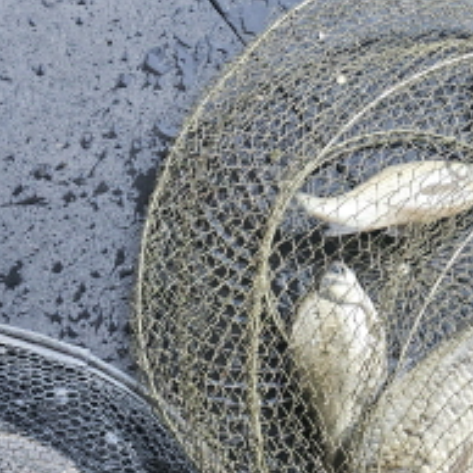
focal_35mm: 68
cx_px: 156
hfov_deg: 25.2
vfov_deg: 23.1
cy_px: 580
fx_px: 1051
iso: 100
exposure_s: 1/180
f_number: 1.8
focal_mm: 5.4
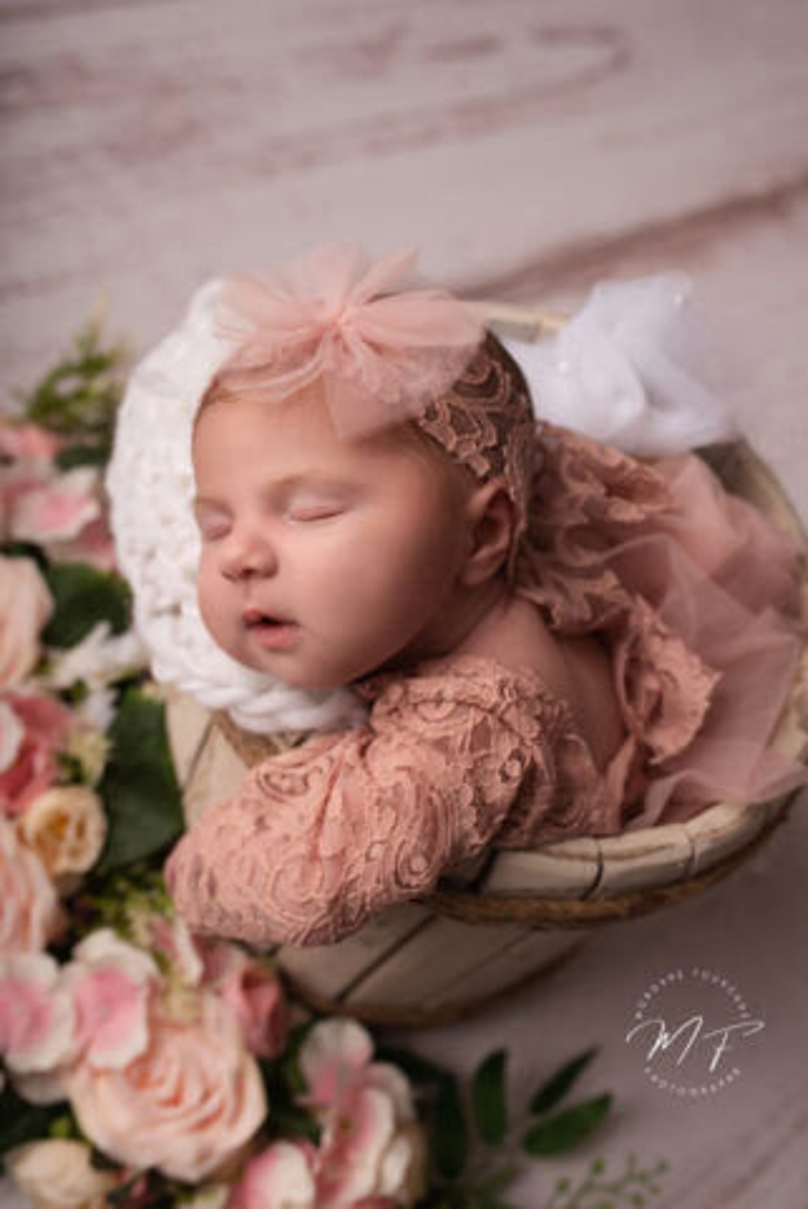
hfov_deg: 37.9
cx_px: 404
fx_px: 1176
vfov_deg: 54.4
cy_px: 604
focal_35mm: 35
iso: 100
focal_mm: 35
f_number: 4
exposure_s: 1/200
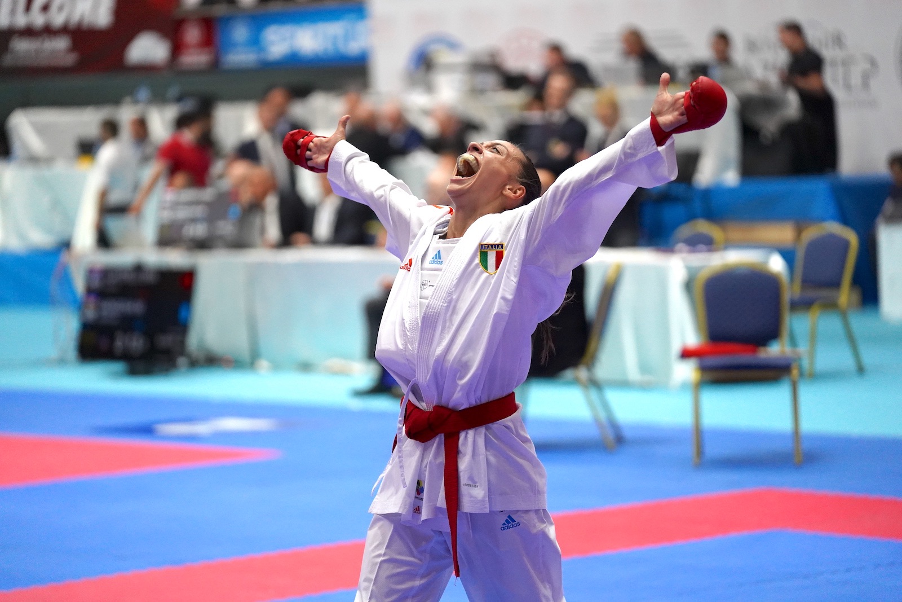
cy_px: 301
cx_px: 451
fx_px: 3608
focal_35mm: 144
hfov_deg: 14.2
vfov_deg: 9.5
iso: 5000
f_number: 2.8
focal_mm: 144
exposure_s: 1/1000
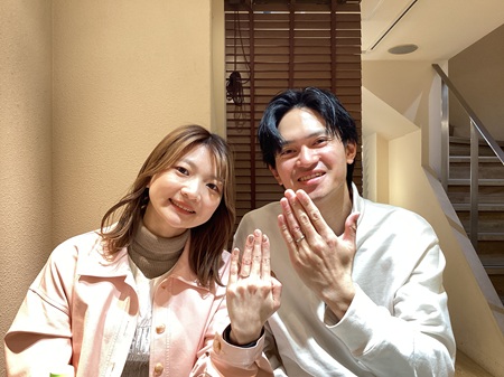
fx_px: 451
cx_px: 252
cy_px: 188
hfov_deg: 58.4
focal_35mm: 31
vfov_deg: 45.4
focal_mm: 3.3
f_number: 2.4
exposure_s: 1/60
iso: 64
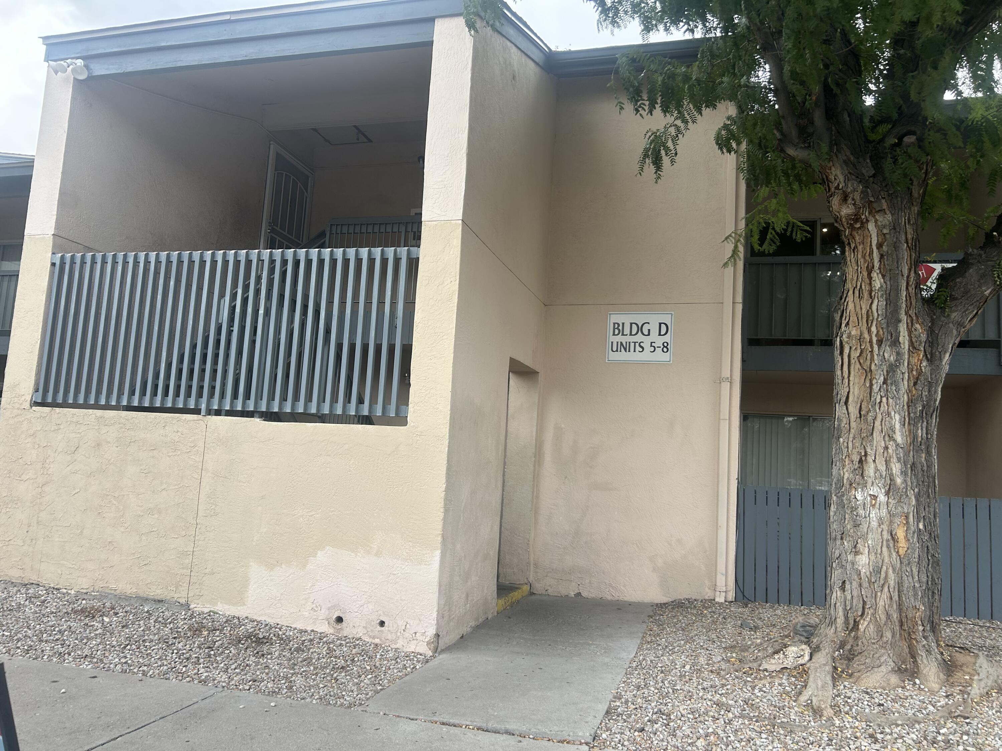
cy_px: 376
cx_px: 501
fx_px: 753
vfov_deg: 53.1
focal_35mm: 26
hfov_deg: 67.3
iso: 50
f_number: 1.5
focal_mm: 5.7
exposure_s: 1/894
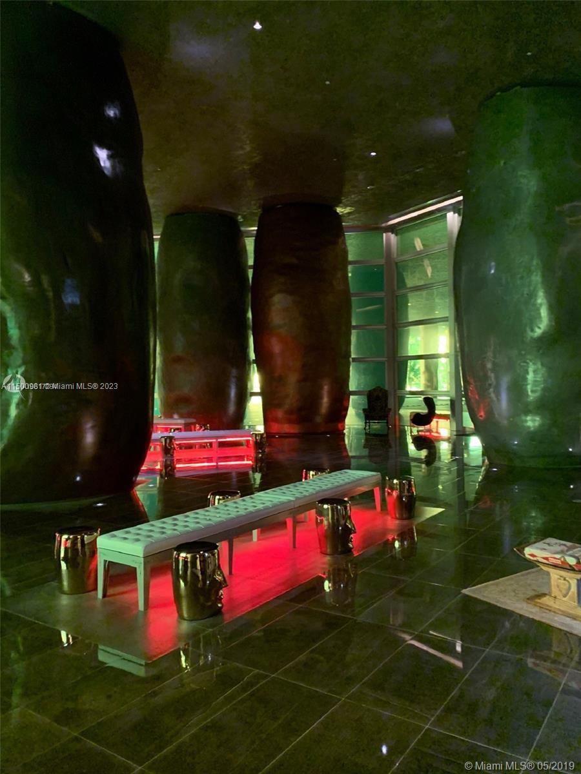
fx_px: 582
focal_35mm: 26
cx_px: 290
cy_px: 387
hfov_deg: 53.1
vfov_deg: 67.3
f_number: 1.8
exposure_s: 1/30
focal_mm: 4.25
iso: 640
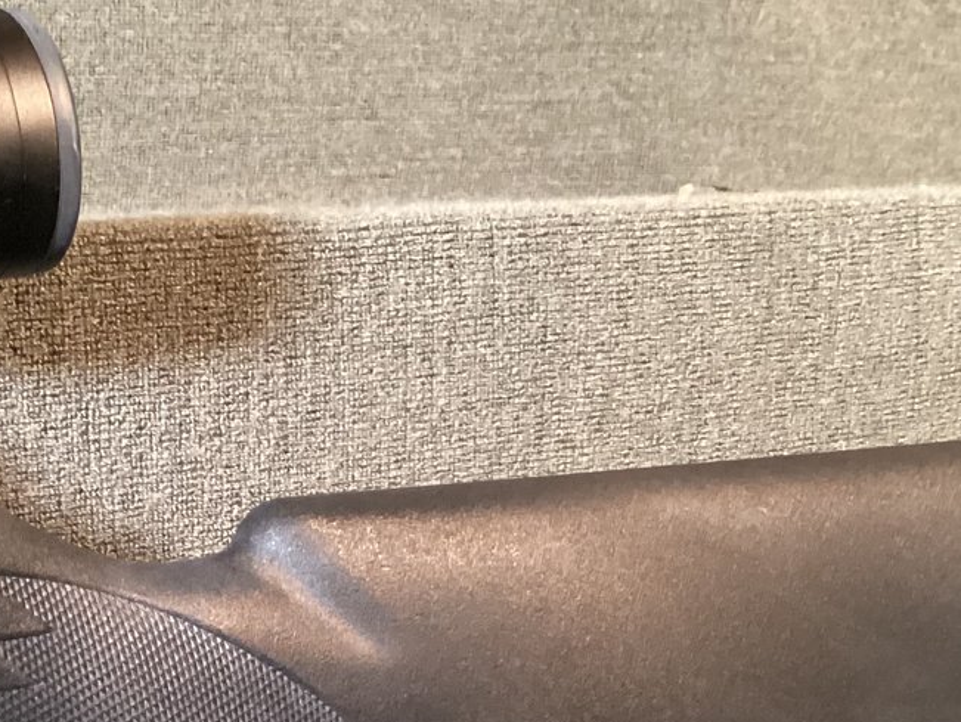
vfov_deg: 19.7
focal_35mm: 72
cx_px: 224
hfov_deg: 26.6
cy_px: 767
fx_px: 2000
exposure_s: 1/30
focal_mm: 3.3
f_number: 2.4
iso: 500
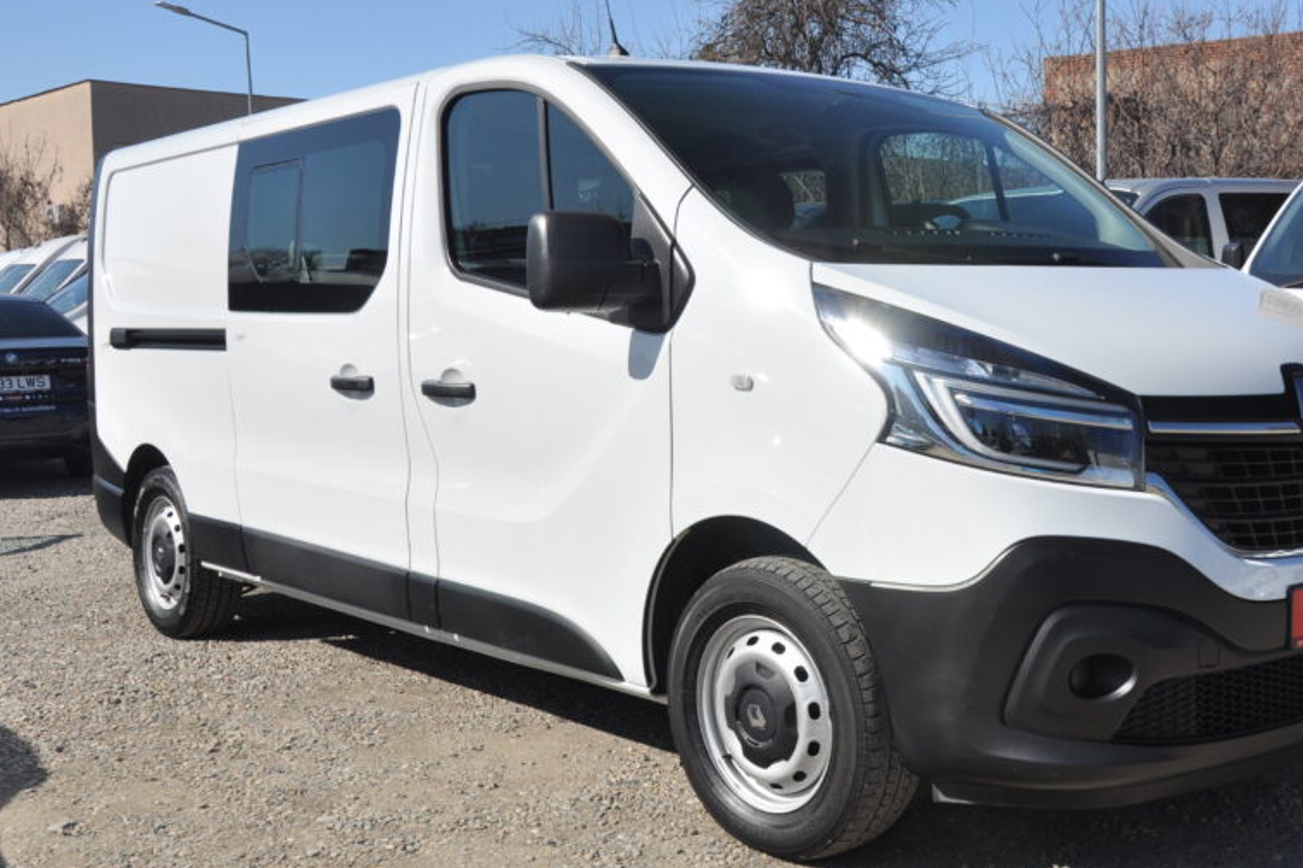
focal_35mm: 43
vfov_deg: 31.4
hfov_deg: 45.4
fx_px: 1544
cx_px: 809
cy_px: 404
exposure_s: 1/400
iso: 400
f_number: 10
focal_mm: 21
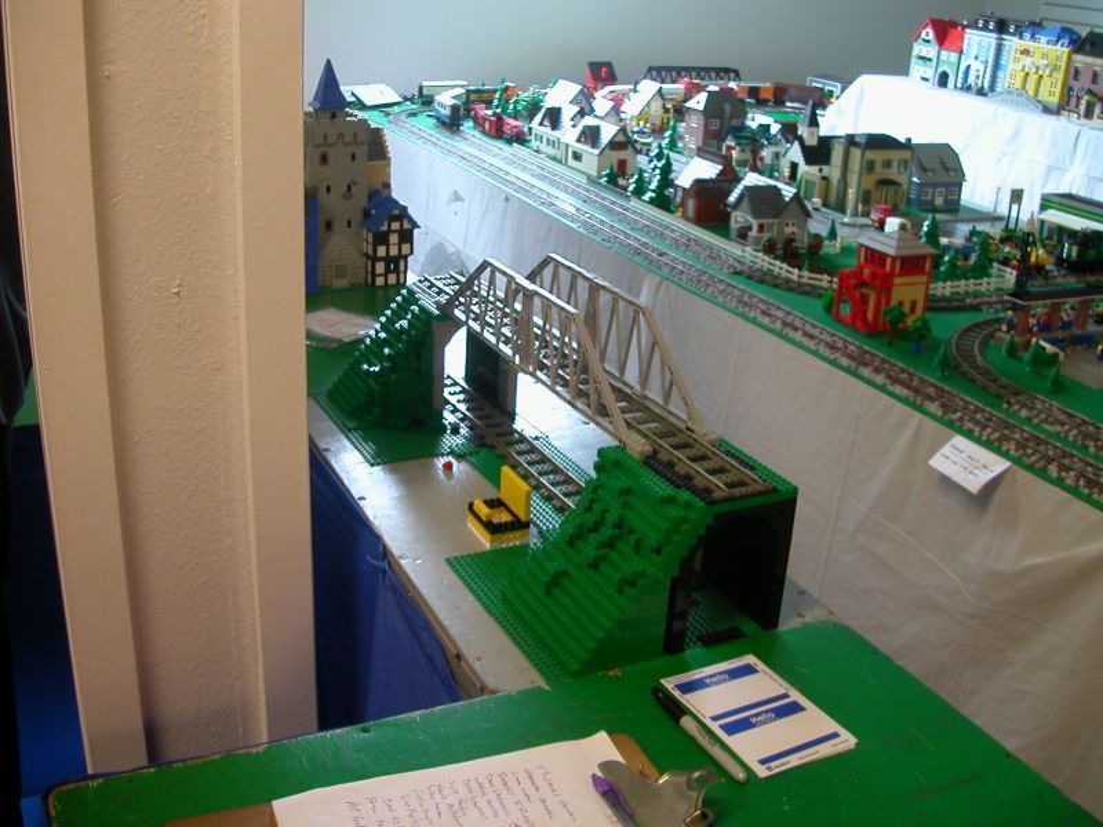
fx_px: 1179
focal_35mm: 37
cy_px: 414
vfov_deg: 38.7
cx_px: 552
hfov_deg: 50.1
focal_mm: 5.6
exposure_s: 1/16.6
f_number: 2.7
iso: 100
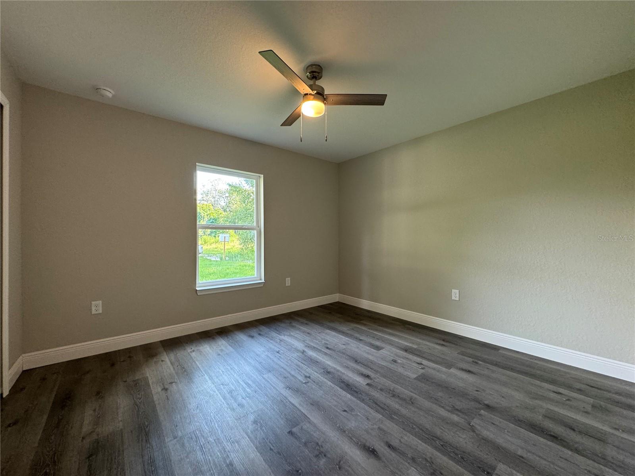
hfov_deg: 102.1
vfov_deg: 85.7
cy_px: 238
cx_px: 318
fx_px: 257
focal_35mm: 14
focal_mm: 2.22
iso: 200
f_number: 2.2
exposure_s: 1/60
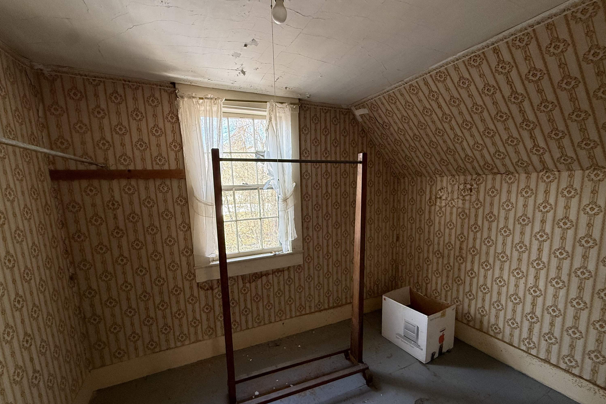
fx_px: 252
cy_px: 224
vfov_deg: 77.1
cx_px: 302
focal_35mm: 15
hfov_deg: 100.4
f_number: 2.2
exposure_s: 1/99
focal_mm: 2.22
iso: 200
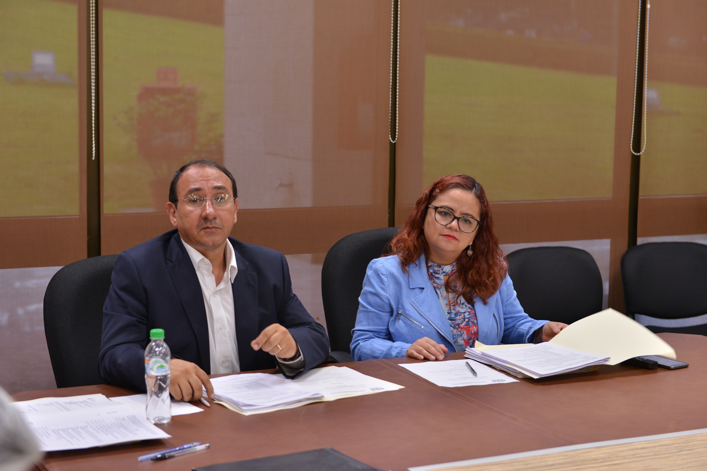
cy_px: 236
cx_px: 354
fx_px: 1375
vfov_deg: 19.5
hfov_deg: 28.8
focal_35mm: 70
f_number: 4
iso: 640
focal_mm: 70
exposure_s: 1/80
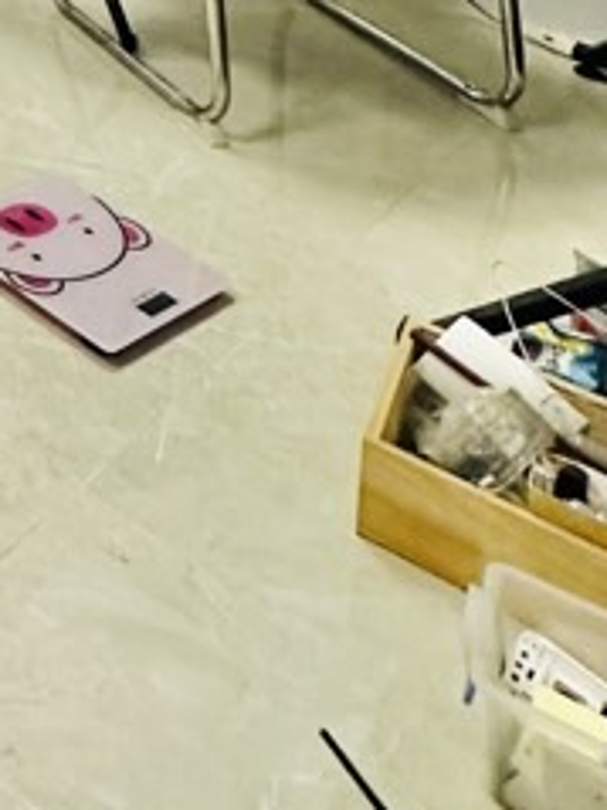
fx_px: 1404
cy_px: -603
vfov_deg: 21.9
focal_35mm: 60
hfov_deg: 17.5
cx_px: -604
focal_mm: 2.22
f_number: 2.2
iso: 160
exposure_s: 1/100
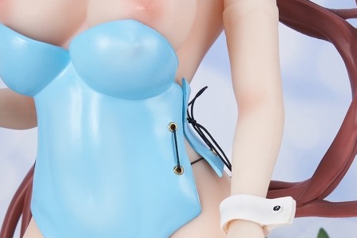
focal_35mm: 135
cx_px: 149
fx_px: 1339
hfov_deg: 15.2
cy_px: 300
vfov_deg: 10.0
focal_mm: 67
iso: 160
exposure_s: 1/125
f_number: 18
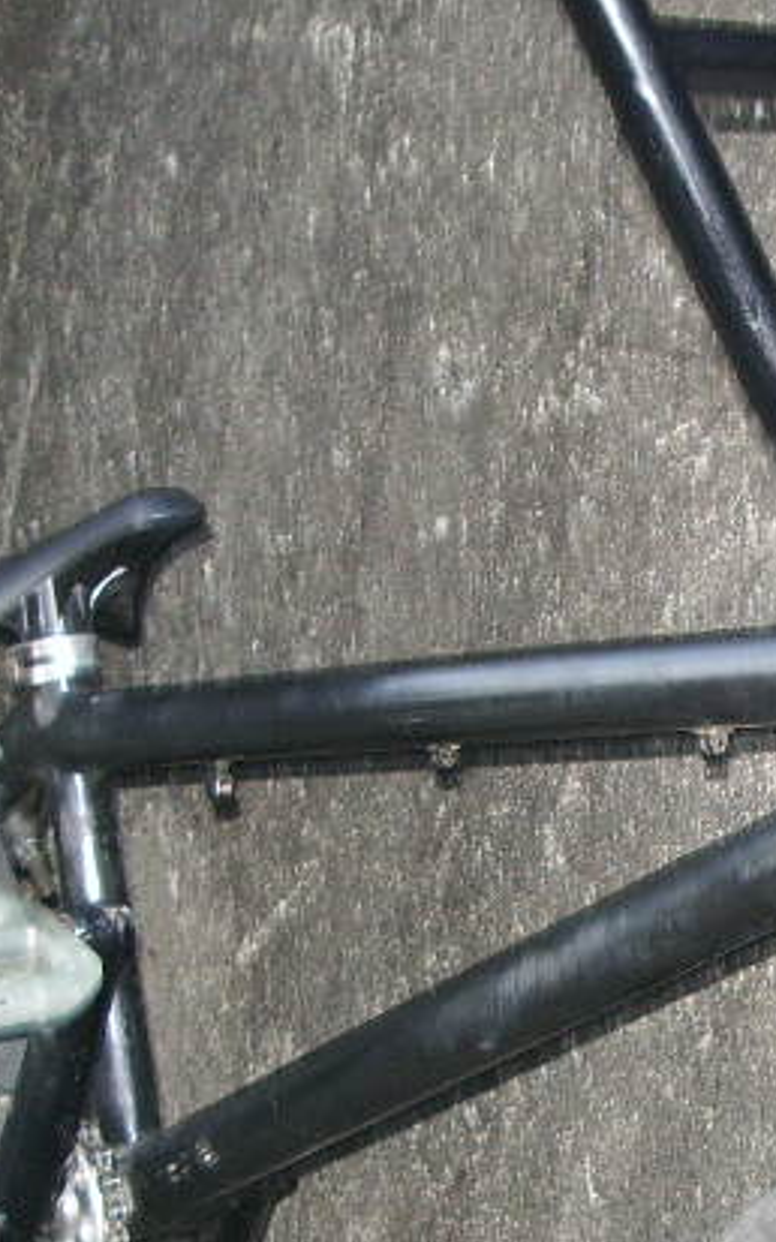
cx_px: 797
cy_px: 812
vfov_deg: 22.5
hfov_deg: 14.0
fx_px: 3114
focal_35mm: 92
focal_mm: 5.8
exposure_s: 1/40
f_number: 2.6
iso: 200
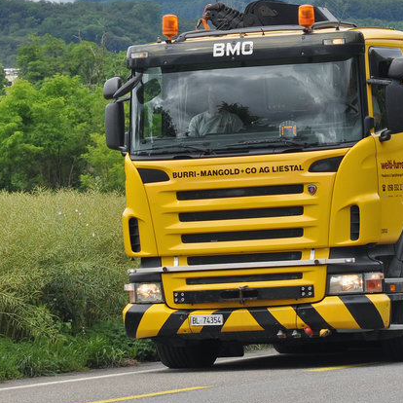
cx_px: 366
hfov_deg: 6.8
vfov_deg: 6.8
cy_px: 47
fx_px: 3398
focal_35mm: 258
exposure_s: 1/800
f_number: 5
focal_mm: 70
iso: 200
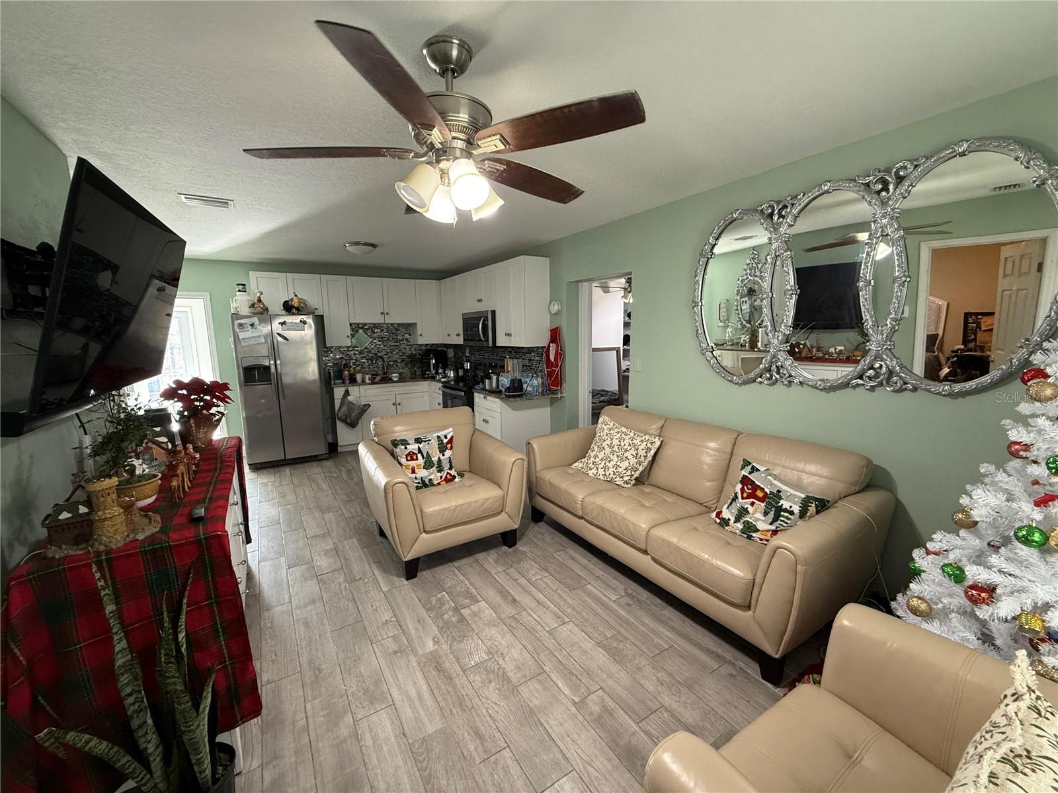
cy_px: 396
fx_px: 428
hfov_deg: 102.1
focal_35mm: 14
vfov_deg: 85.7
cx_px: 529
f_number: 2.2
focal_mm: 2.22
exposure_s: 1/60
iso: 250
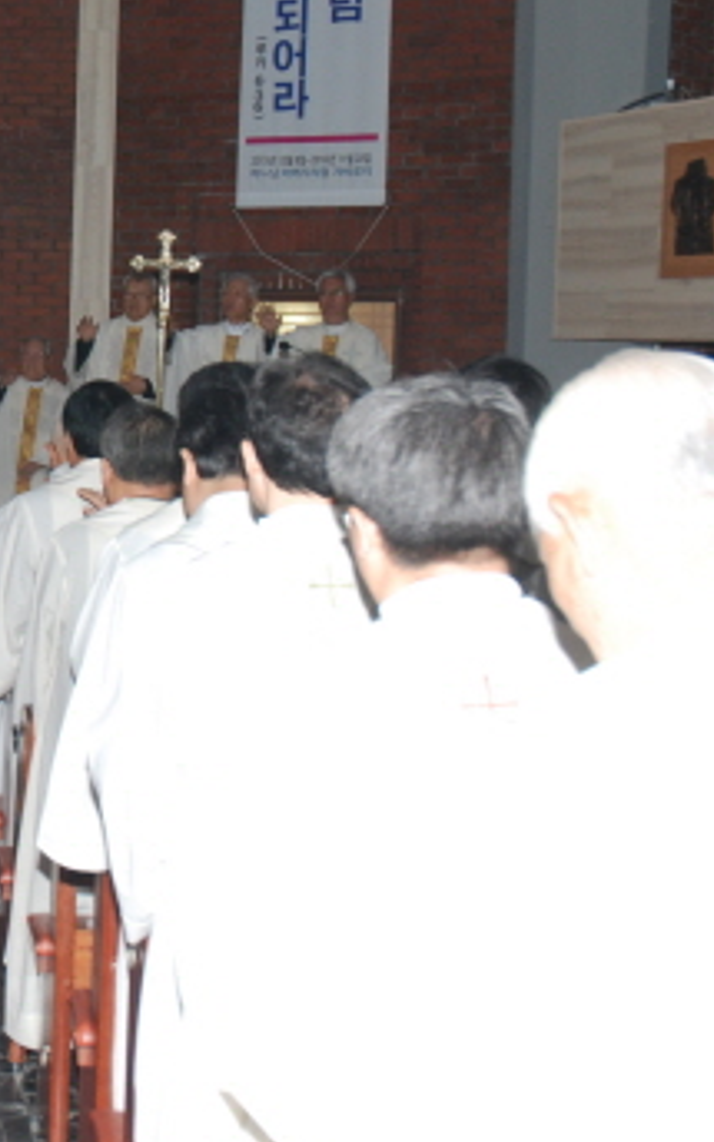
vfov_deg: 25.7
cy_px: 393
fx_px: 2493
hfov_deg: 15.5
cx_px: -223
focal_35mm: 80
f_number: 5.6
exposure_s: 1/60
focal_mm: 25
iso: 400
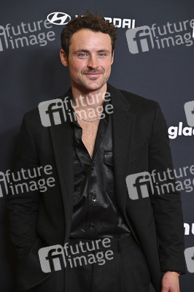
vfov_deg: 22.6
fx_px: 729
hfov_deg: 15.2
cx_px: 97
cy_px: 146
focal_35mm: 90
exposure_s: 1/250
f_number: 5.6
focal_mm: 90
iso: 4000
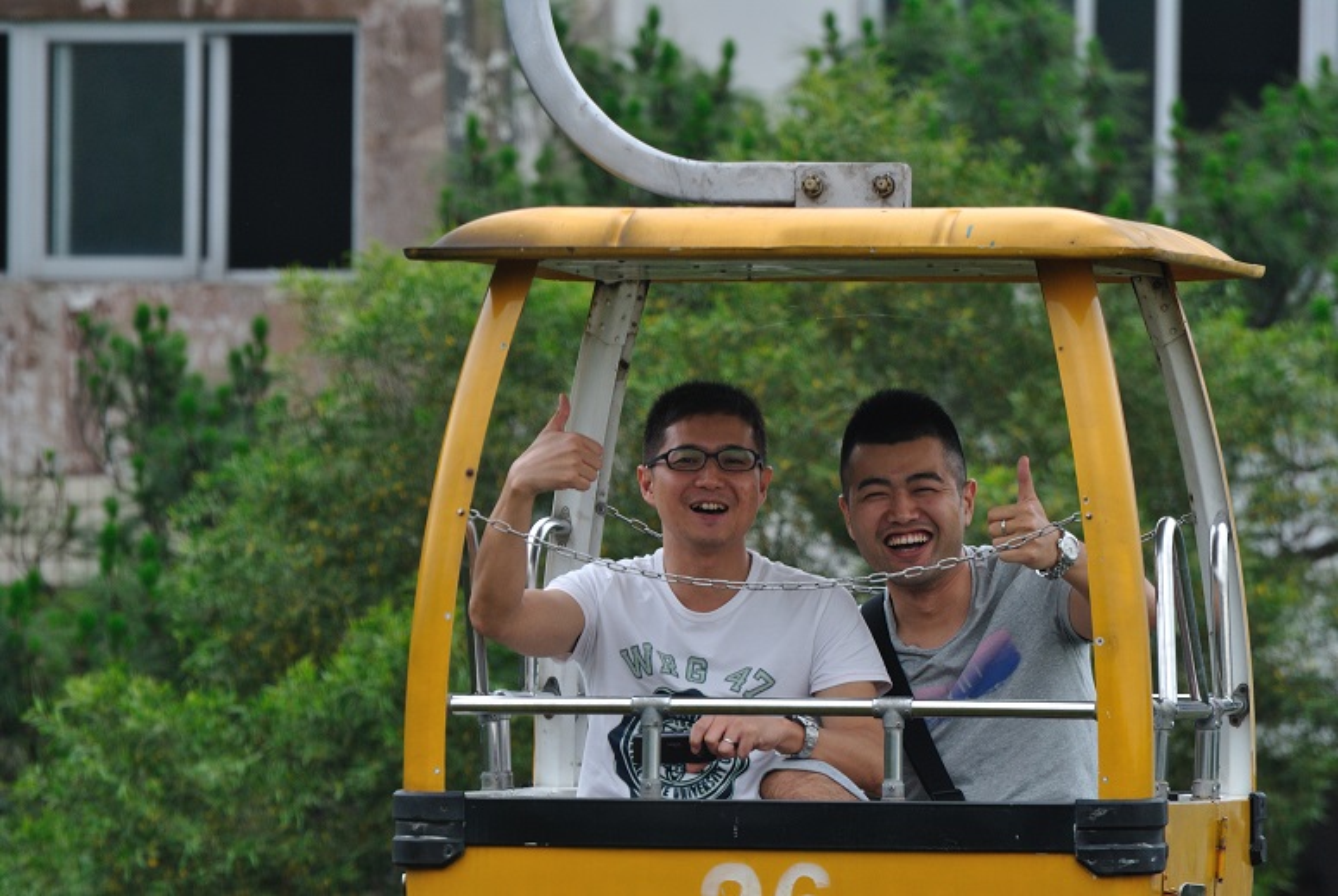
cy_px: 448
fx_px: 13956
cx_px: 669
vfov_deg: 3.7
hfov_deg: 5.5
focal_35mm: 375
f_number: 8
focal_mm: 250
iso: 200
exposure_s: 1/125
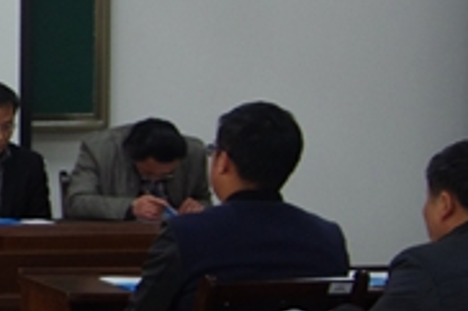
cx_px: -450
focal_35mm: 158
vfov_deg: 8.7
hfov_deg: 11.7
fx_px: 2052
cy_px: 67
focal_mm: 24
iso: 800
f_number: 4
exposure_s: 1/50
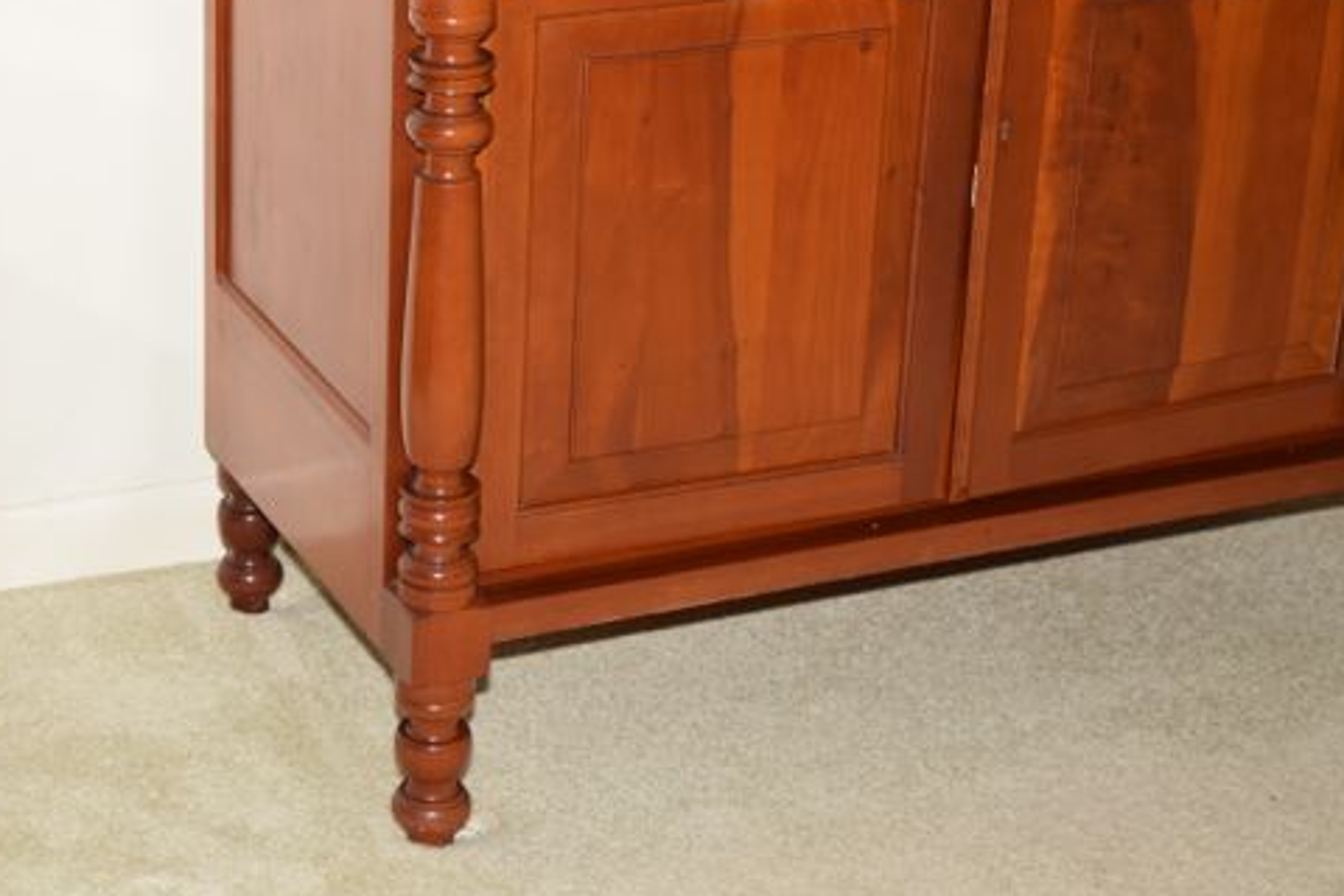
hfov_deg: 21.2
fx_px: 3584
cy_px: 335
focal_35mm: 96
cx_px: 456
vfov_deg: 14.2
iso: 400
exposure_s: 1/125
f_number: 5.6
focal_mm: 48
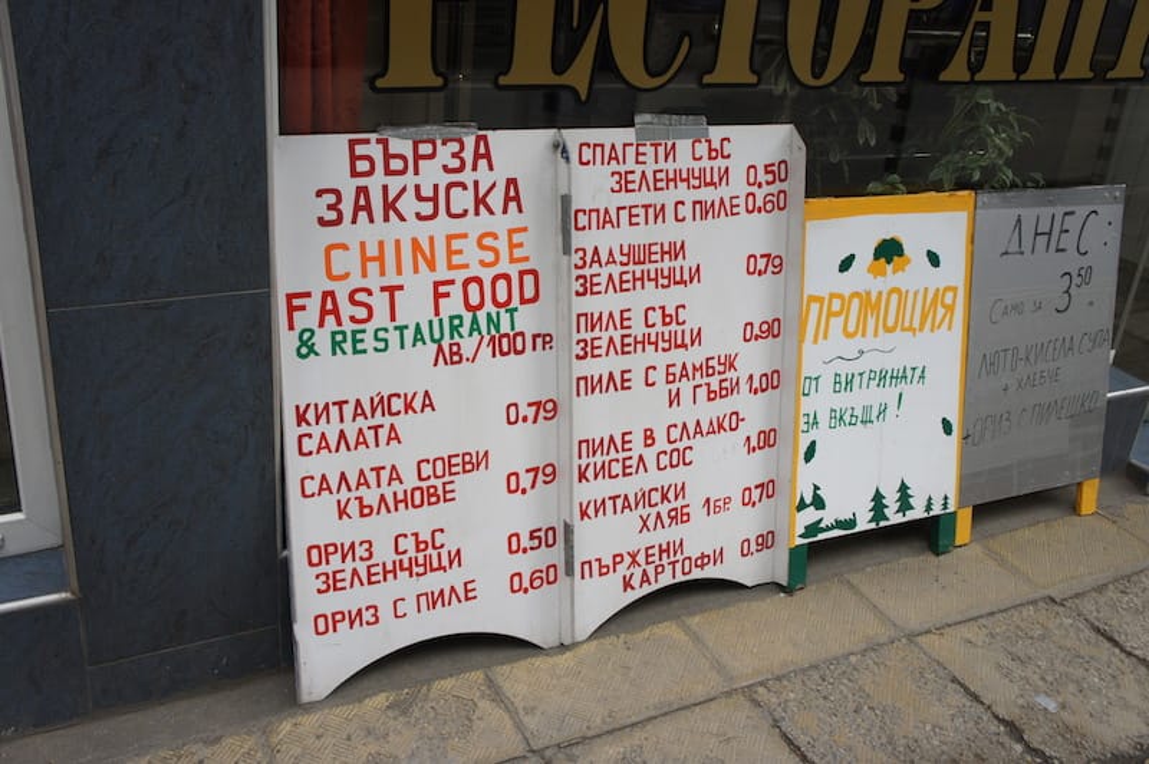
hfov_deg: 55.8
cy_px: 382
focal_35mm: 34
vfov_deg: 38.8
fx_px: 1084
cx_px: 574
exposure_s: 1/60
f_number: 5
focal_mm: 23
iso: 200
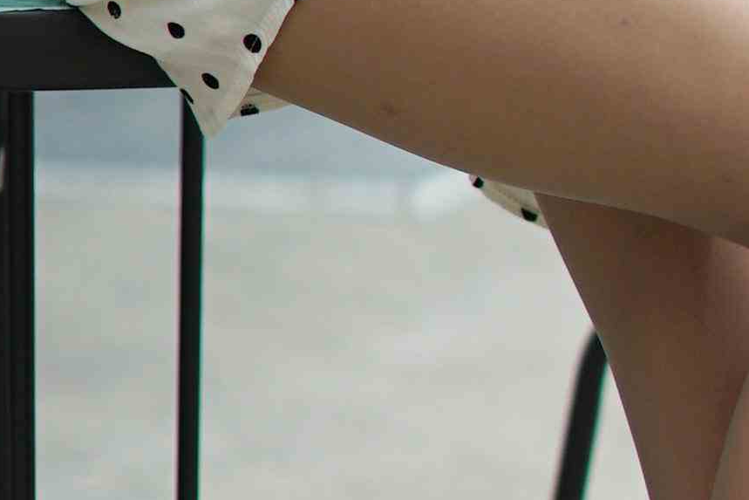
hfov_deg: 8.3
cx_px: 722
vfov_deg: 5.6
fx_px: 5139
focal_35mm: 247
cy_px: 203
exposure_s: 1/6400
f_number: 1.8
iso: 200
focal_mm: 50
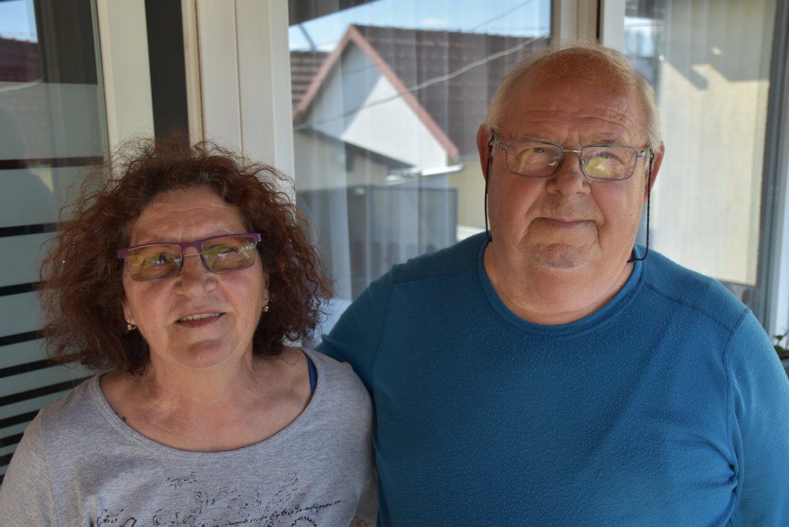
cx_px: 394
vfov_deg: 38.4
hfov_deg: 55.1
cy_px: 264
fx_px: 757
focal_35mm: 34
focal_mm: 23
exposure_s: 1/200
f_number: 3.8
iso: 200
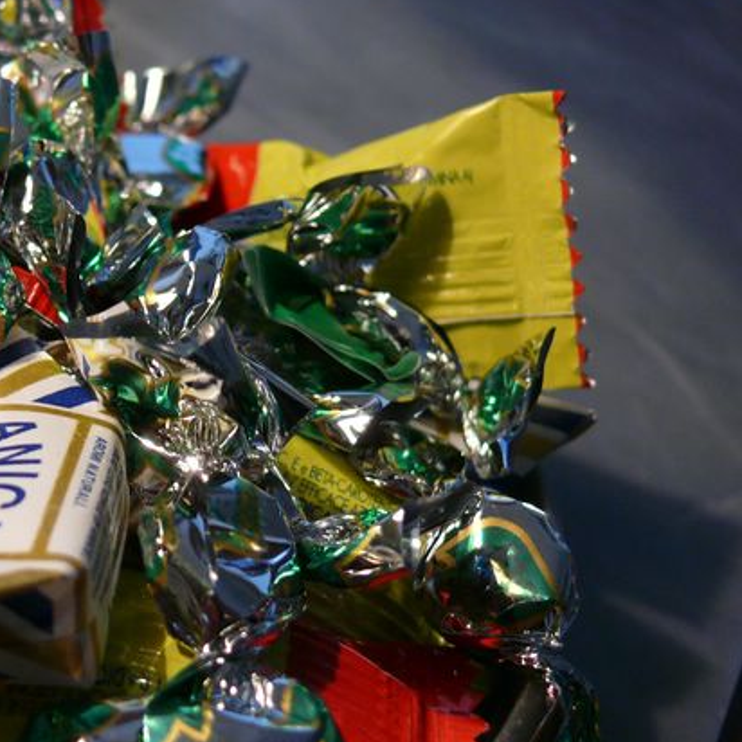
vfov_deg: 28.5
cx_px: 52
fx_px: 1455
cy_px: 461
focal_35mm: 60
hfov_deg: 27.4
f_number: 2.8
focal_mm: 7.4
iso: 200
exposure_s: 1/25
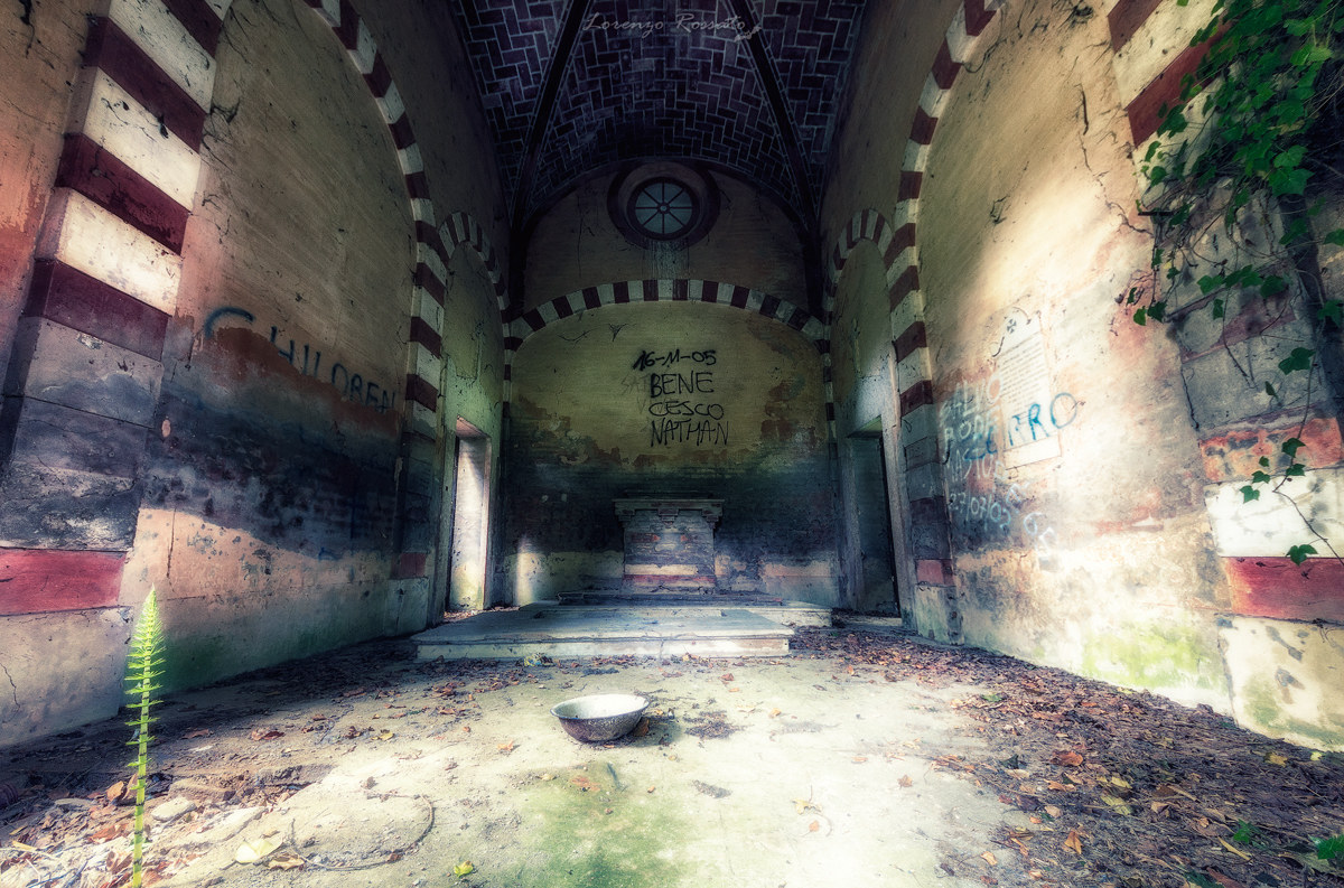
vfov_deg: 86.2
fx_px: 475
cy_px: 444
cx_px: 672
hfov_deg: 109.5
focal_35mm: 13
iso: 160
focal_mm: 8.5
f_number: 4.5
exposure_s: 2
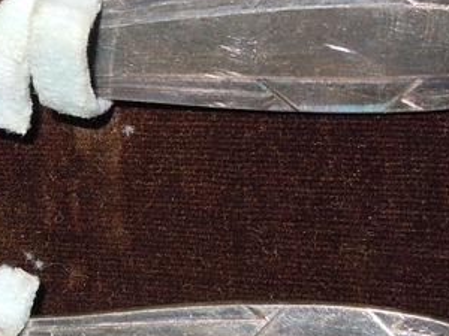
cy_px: 75
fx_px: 1297
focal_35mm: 100
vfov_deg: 14.7
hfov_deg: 19.2
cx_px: 33
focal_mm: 5.4
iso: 160
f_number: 3.5
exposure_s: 1/30
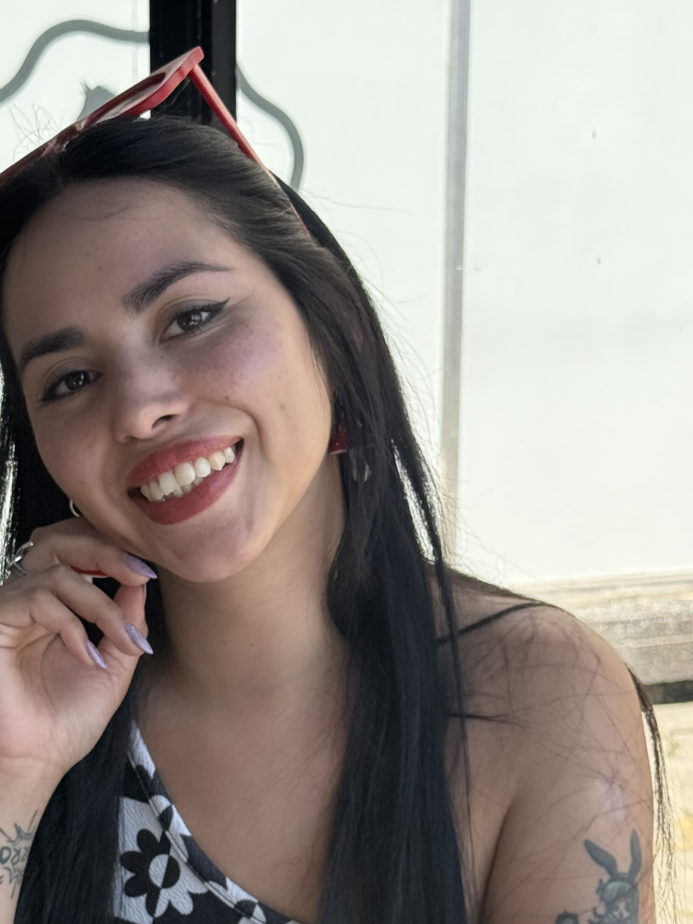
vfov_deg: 23.5
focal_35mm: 83
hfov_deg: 17.8
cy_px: 605
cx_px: 275
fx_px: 2216
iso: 100
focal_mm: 6.76
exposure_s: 1/1377
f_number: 1.78
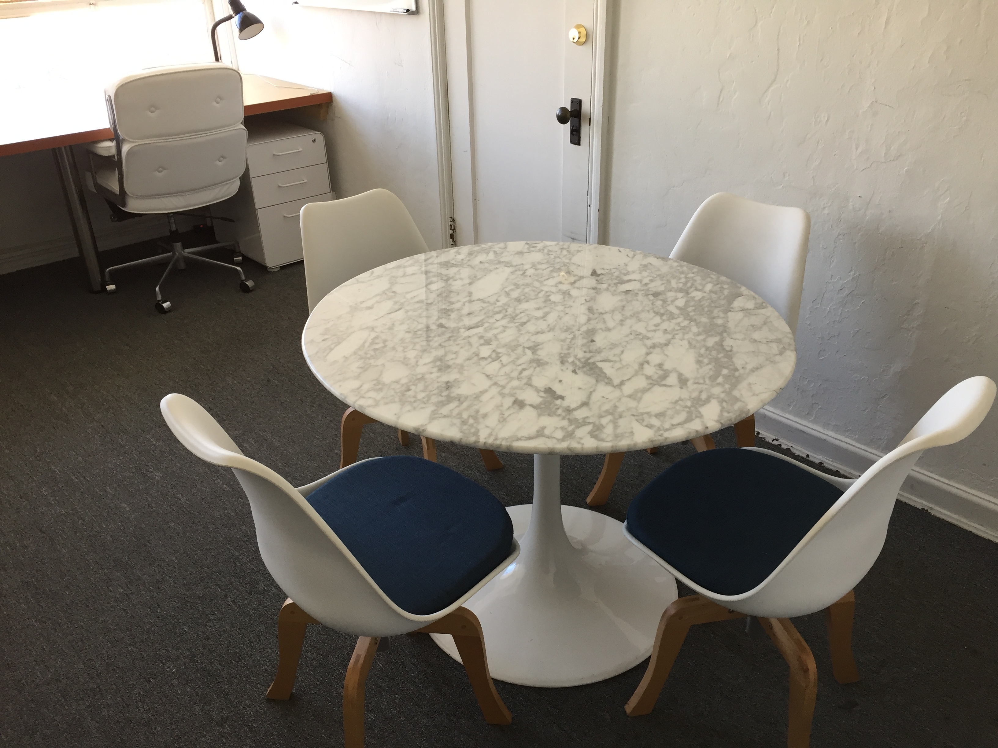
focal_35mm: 29
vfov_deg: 48.2
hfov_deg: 61.7
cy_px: 374
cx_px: 499
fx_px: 836
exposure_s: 1/40
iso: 32
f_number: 2.2
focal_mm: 4.15
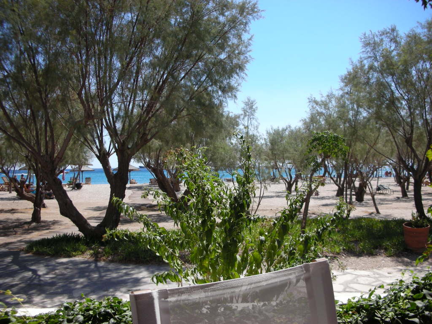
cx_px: 216
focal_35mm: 35
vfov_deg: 40.7
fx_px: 437
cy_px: 162
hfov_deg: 52.6
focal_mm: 5.8
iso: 50
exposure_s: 1/85.3
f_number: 8.5
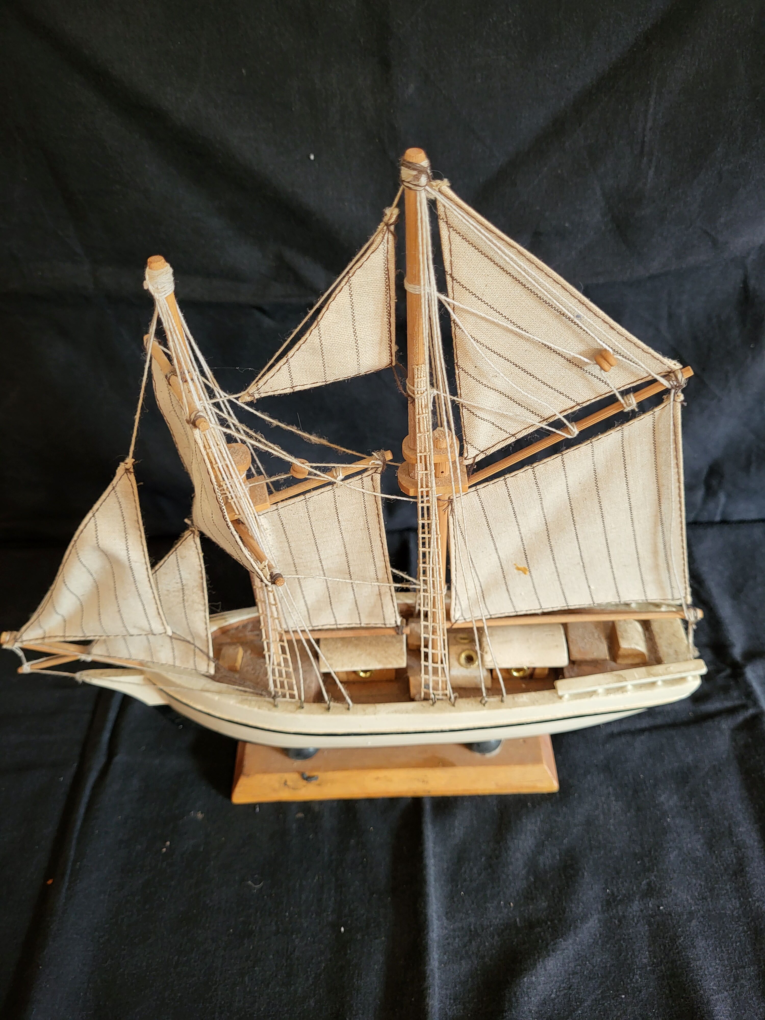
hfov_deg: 53.1
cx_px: 382
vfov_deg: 67.3
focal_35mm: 26
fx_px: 766
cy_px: 510
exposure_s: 1/50
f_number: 1.8
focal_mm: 5.4
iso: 250
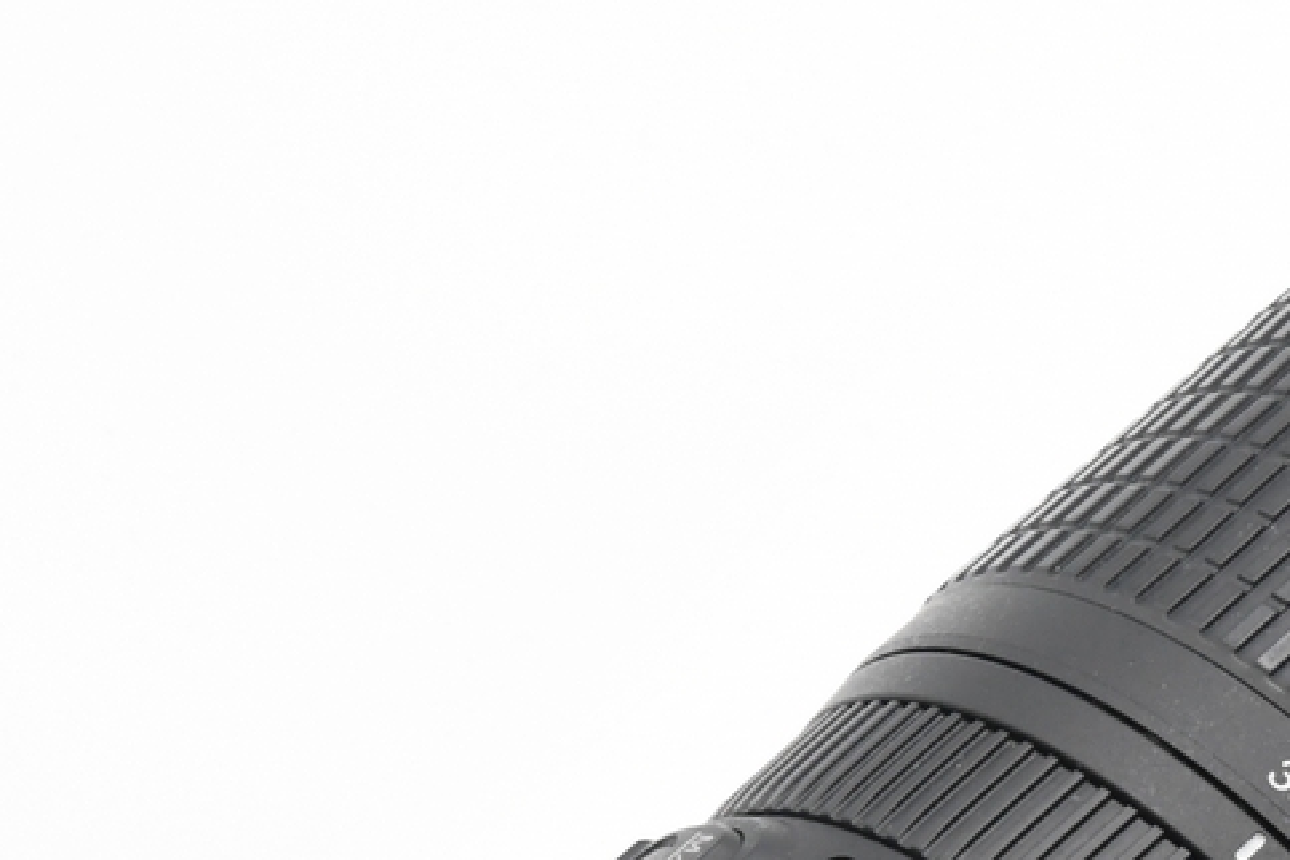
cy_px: 721
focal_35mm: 373
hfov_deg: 5.5
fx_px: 13365
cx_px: 1477
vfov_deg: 3.7
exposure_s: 1/100
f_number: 11
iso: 1600
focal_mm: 80
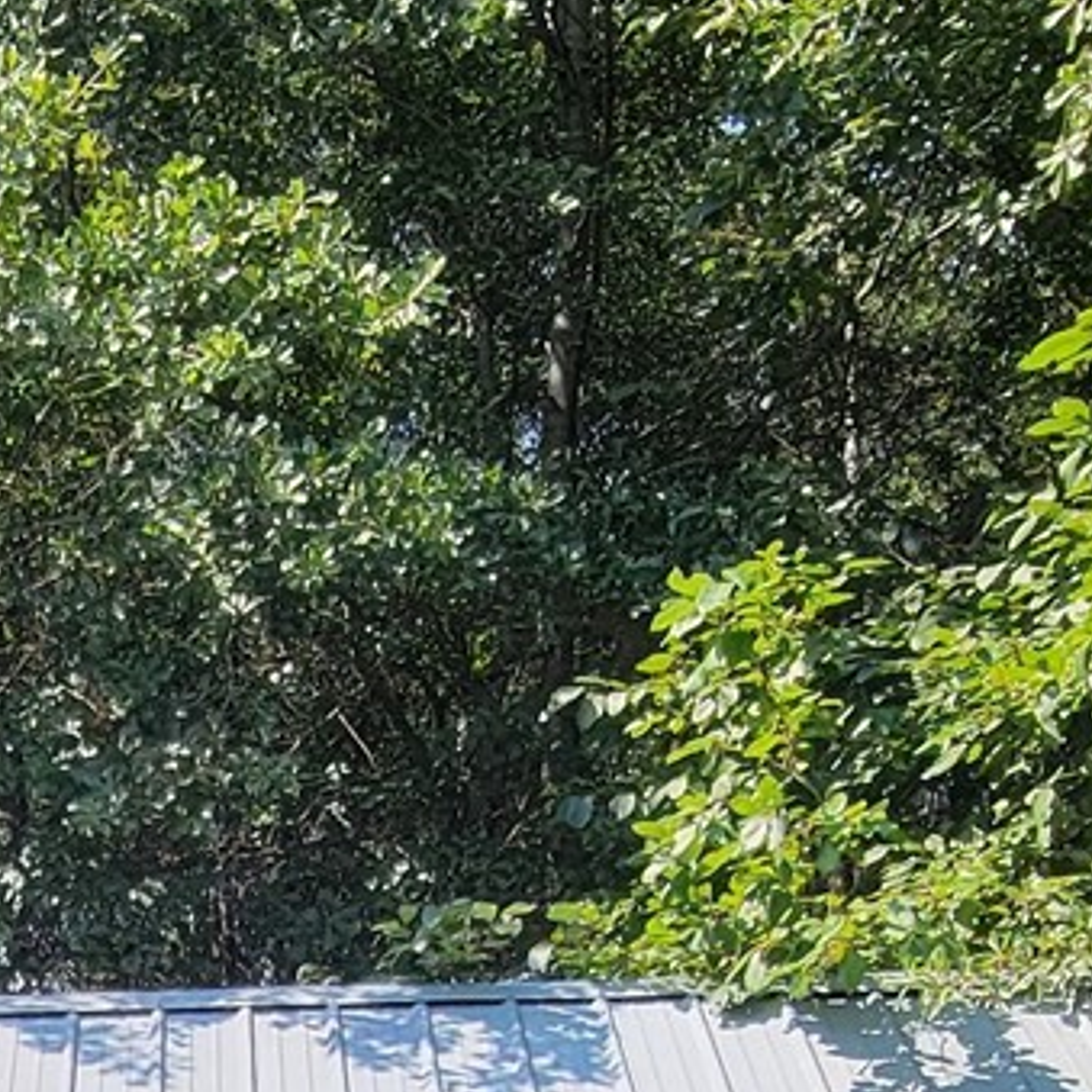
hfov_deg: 24.4
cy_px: 1466
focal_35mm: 65
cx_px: -164
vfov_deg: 23.1
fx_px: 2320
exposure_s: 1/559
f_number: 2.2
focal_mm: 2.2
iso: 50
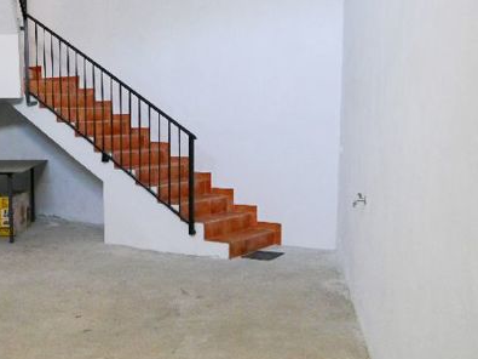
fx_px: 690
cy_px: 203
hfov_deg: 36.8
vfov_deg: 29.1
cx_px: 94
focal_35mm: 50
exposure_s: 1/25
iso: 1600
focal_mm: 14
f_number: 3.5
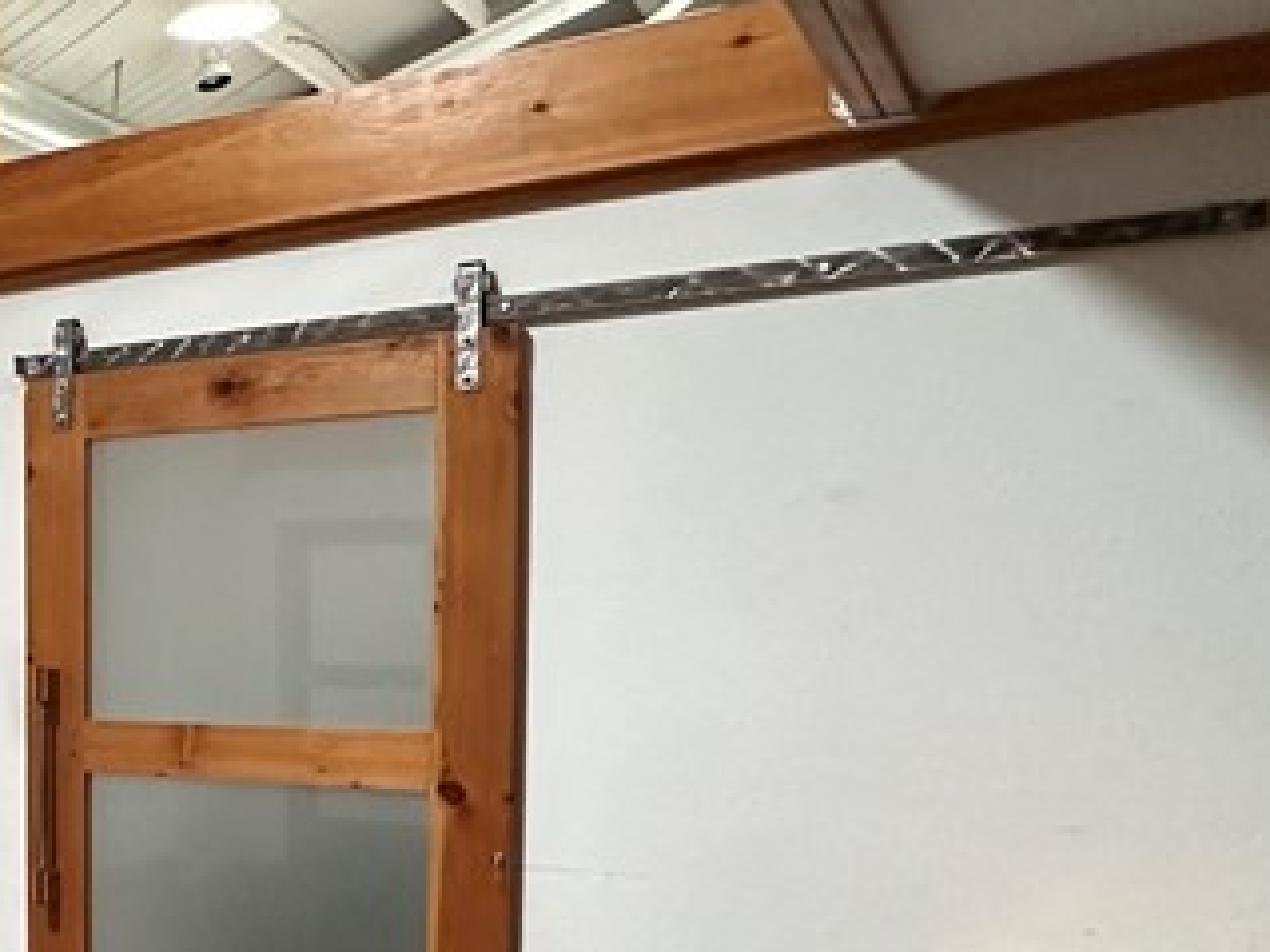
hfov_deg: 32.8
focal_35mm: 45
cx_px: -330
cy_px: 725
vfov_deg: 31.5
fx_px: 1650
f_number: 2.2
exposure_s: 1/60
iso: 500
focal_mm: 2.22
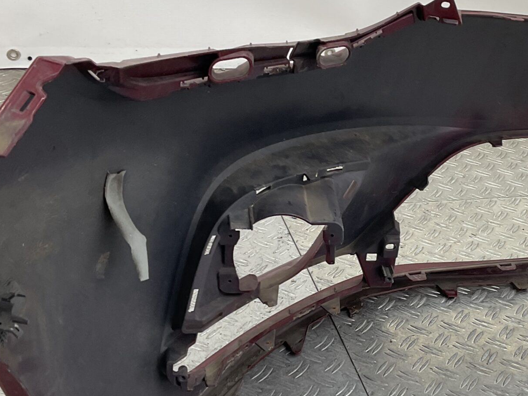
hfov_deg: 31.2
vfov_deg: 24.0
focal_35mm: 61
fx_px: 931
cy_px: 232
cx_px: 390
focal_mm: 3
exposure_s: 1/120
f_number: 1.8
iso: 32
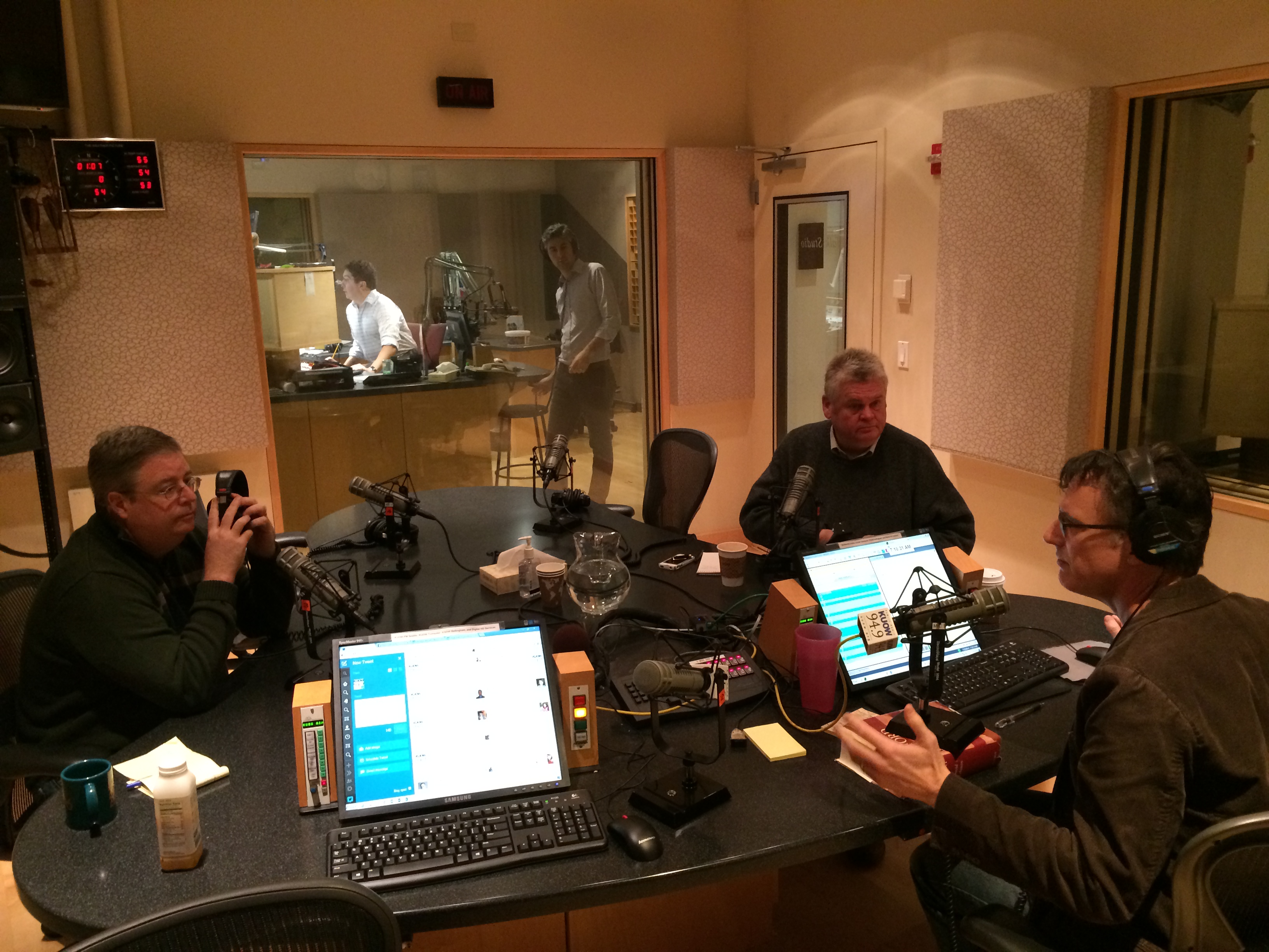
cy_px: 476
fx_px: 1100
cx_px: 634
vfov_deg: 46.8
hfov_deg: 60.0
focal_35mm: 30
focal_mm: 4.12
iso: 320
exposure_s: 1/24
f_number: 2.2
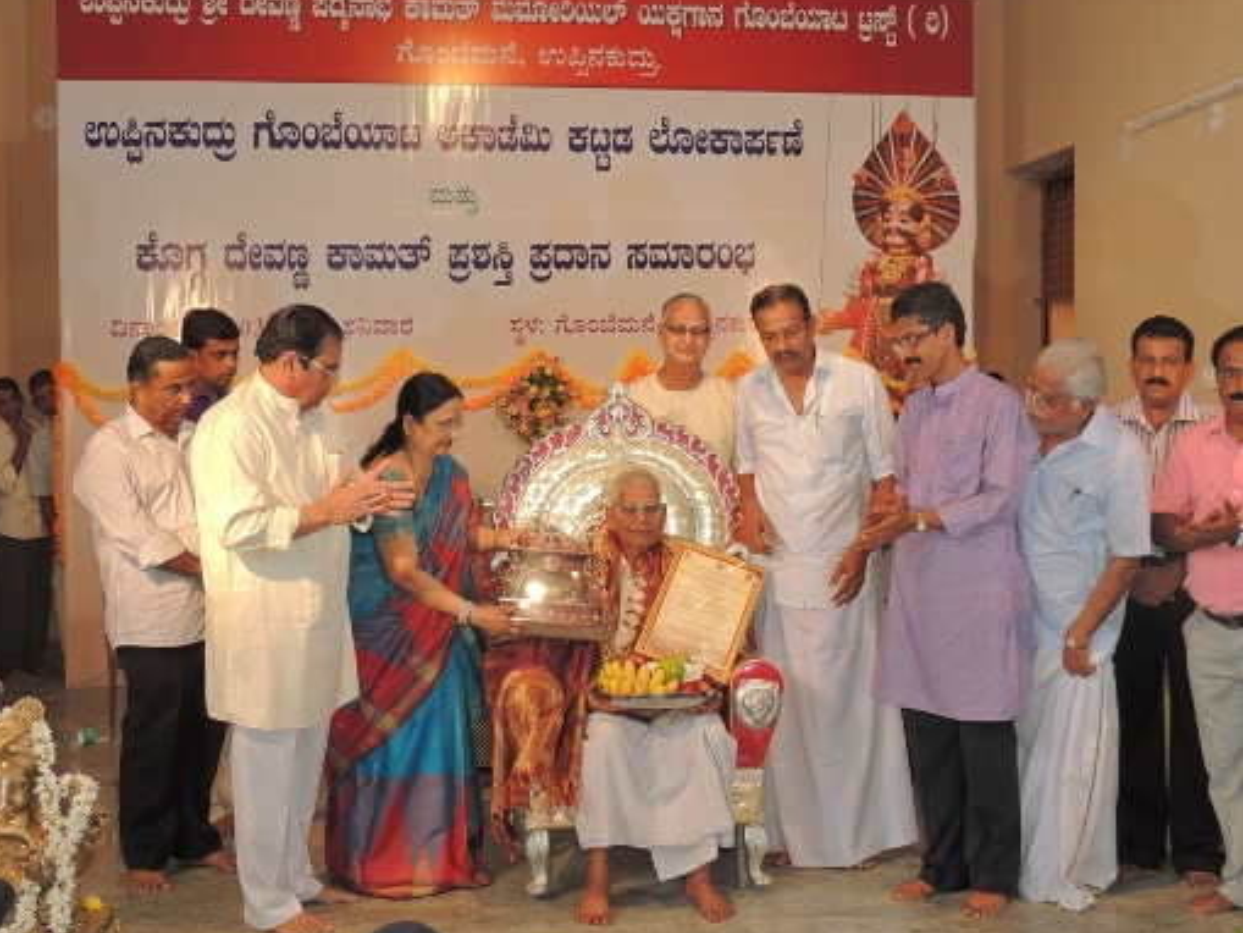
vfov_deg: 32.2
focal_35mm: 45
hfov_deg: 42.1
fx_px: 1616
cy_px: 474
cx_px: 595
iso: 100
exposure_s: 1/80
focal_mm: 7.6
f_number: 3.4
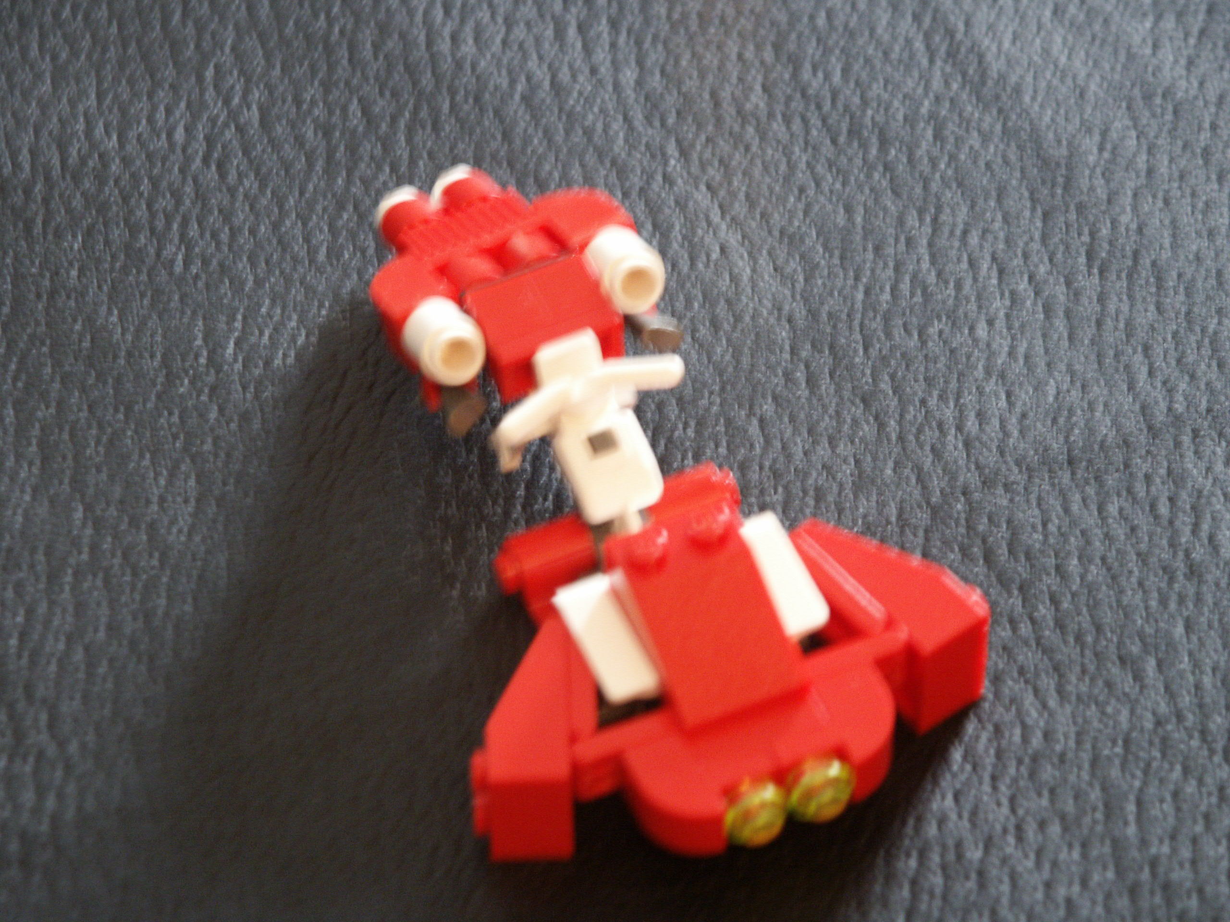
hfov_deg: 10.1
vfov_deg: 7.6
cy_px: 461
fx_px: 6929
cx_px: 615
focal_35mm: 195
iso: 200
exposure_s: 1/3
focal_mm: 49.27
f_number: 3.5
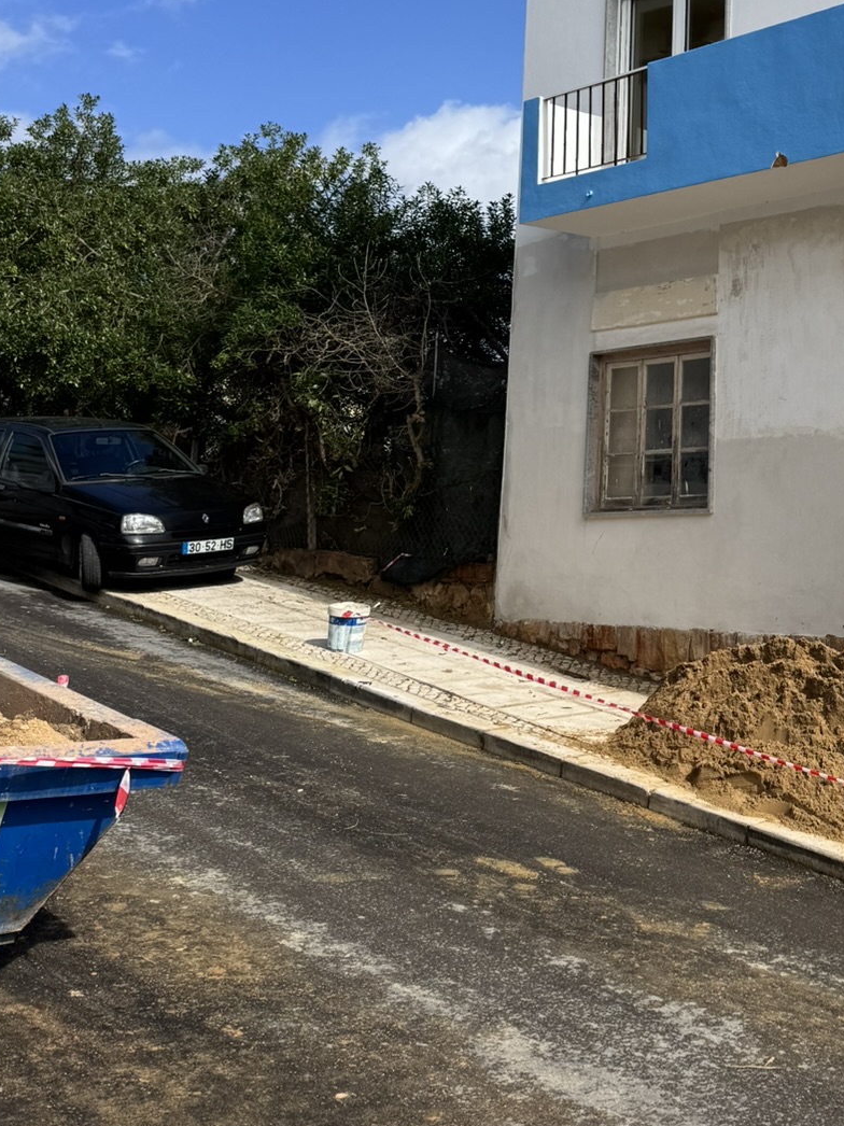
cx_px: 813
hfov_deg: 29.2
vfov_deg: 39.1
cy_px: 255
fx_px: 1529
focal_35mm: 47
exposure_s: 1/5814
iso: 80
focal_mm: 6.76
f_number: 1.78
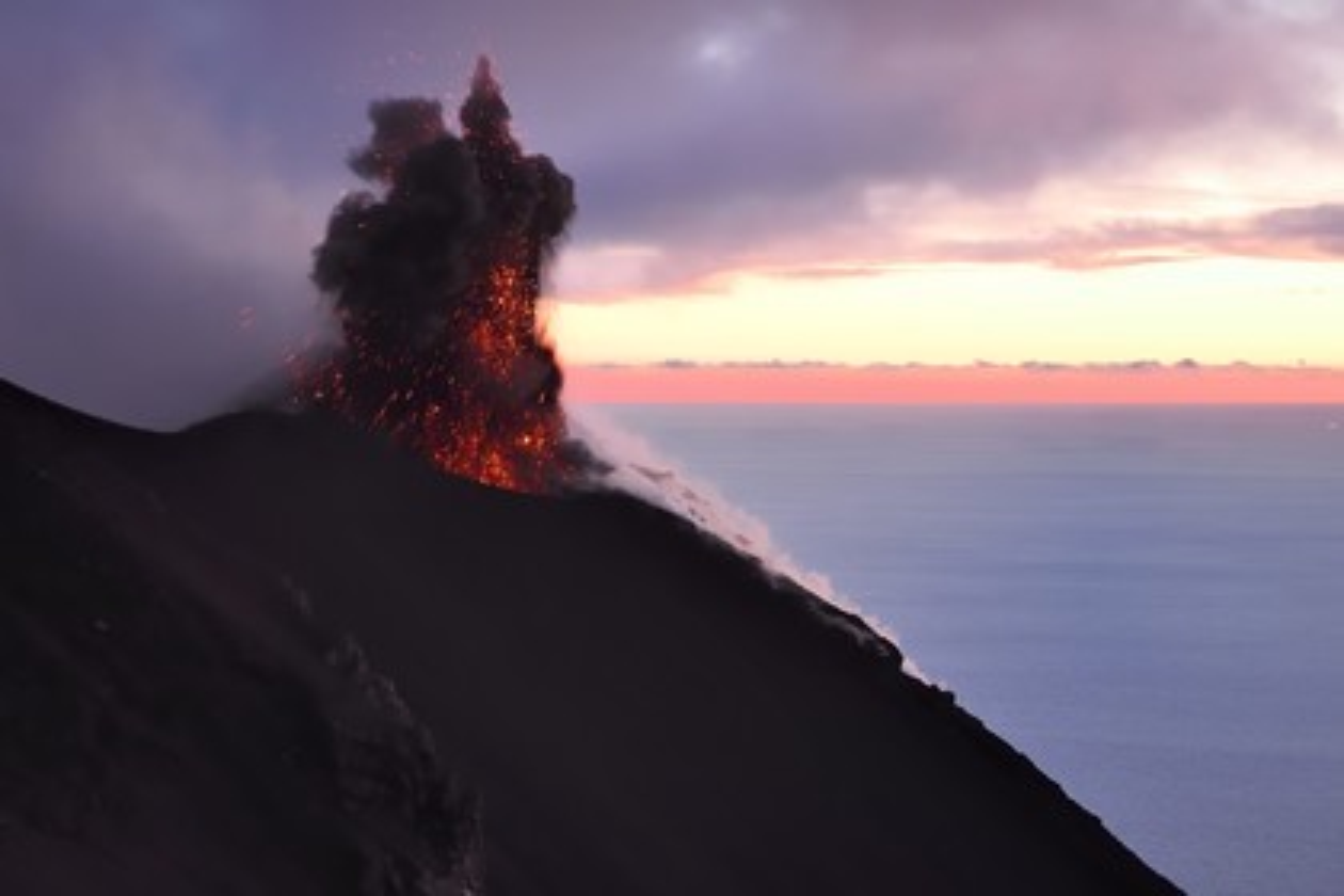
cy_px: 448
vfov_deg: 19.5
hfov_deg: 28.8
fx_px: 2613
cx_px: 672
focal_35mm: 70
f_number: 4
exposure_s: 1/8
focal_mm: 70
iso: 3200
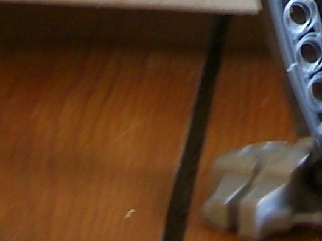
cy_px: -247
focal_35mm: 186
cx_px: 447
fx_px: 1729
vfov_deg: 7.6
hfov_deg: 10.4
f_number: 2.8
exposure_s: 1/4
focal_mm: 5.99
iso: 50
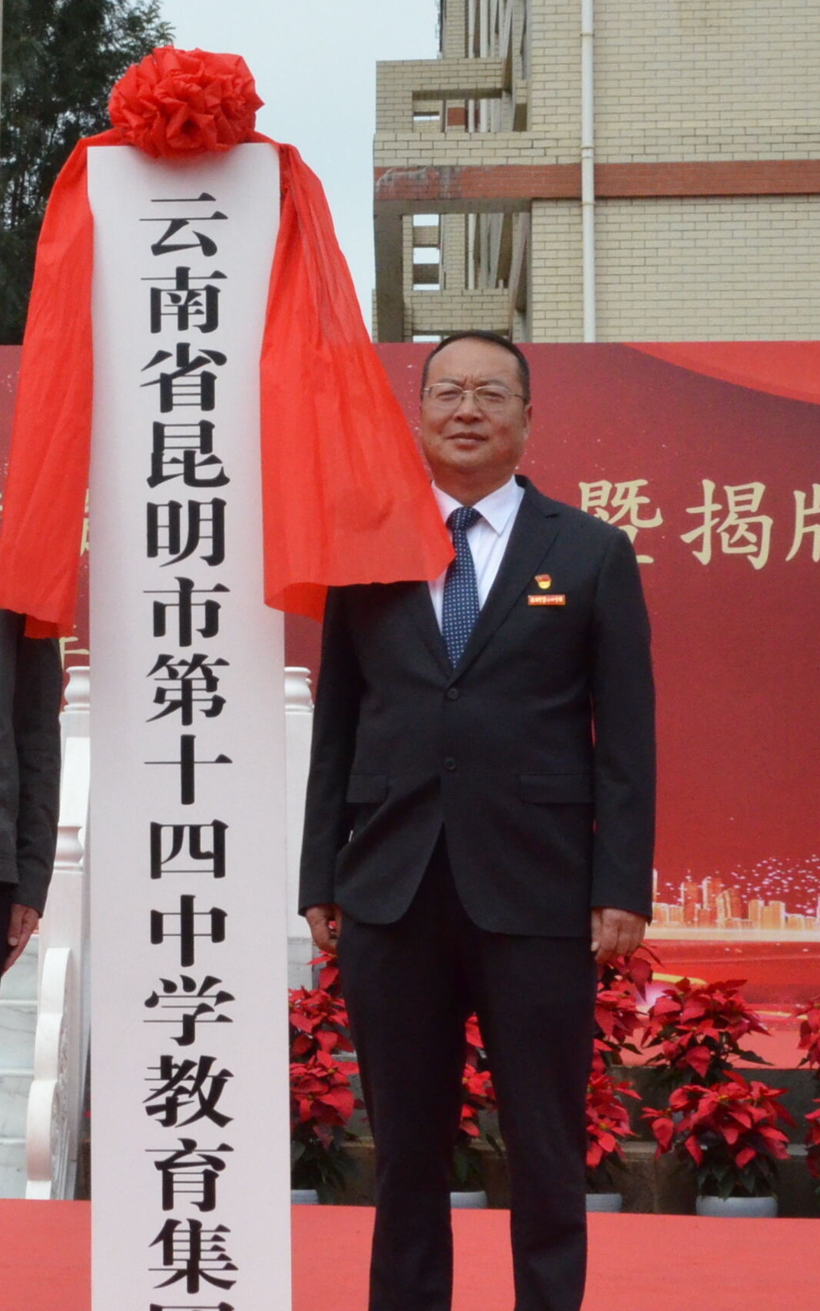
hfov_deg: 16.3
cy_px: 644
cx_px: 44
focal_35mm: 79
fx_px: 2824
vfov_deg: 26.1
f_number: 18
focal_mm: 24
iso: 2500
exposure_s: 1/1250
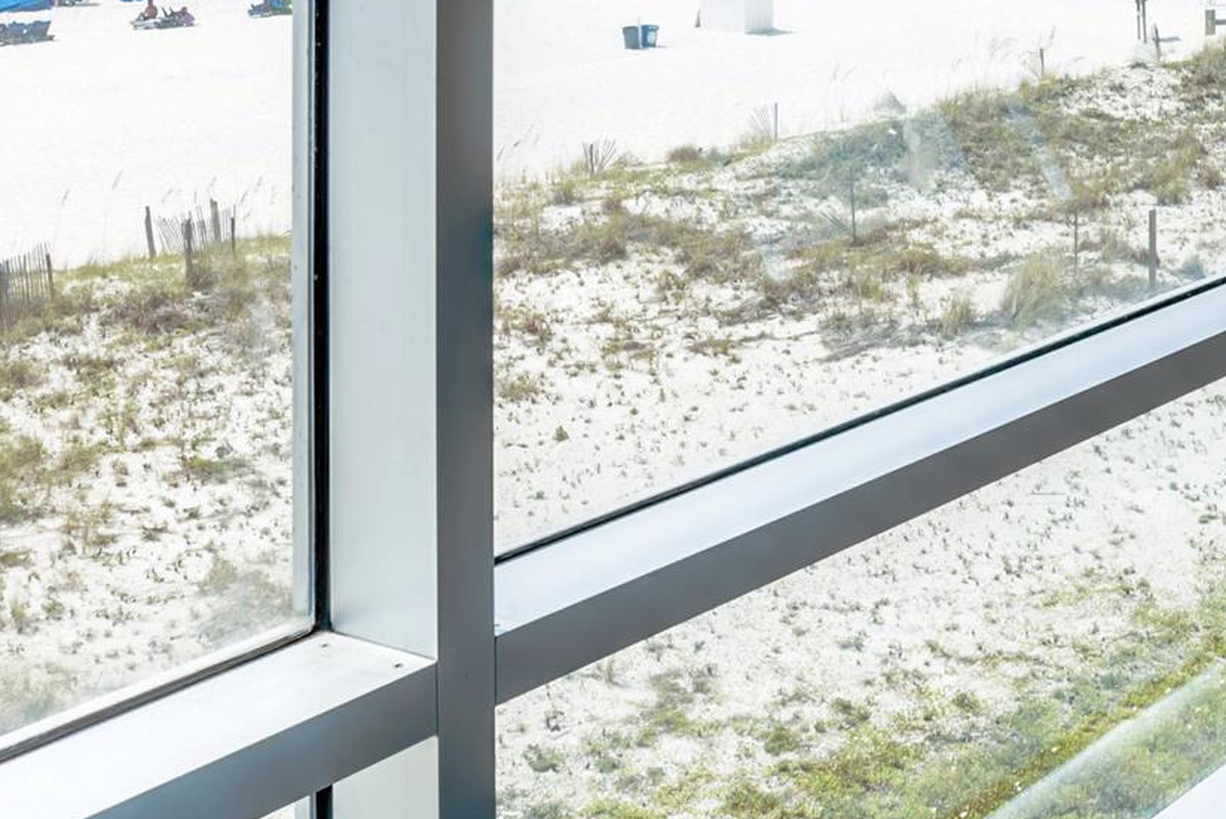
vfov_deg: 18.6
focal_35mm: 67
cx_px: 1351
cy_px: -306
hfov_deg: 27.5
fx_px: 2283
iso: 100
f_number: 14
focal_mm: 18
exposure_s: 1/30
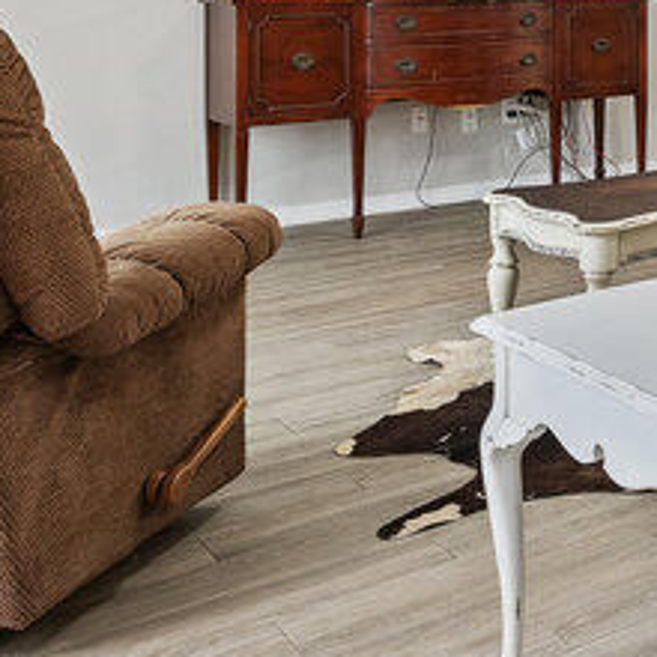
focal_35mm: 61
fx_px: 1312
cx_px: 1033
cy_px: -46
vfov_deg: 26.2
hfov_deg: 22.2
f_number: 8
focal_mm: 15.8
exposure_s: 1/4
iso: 800
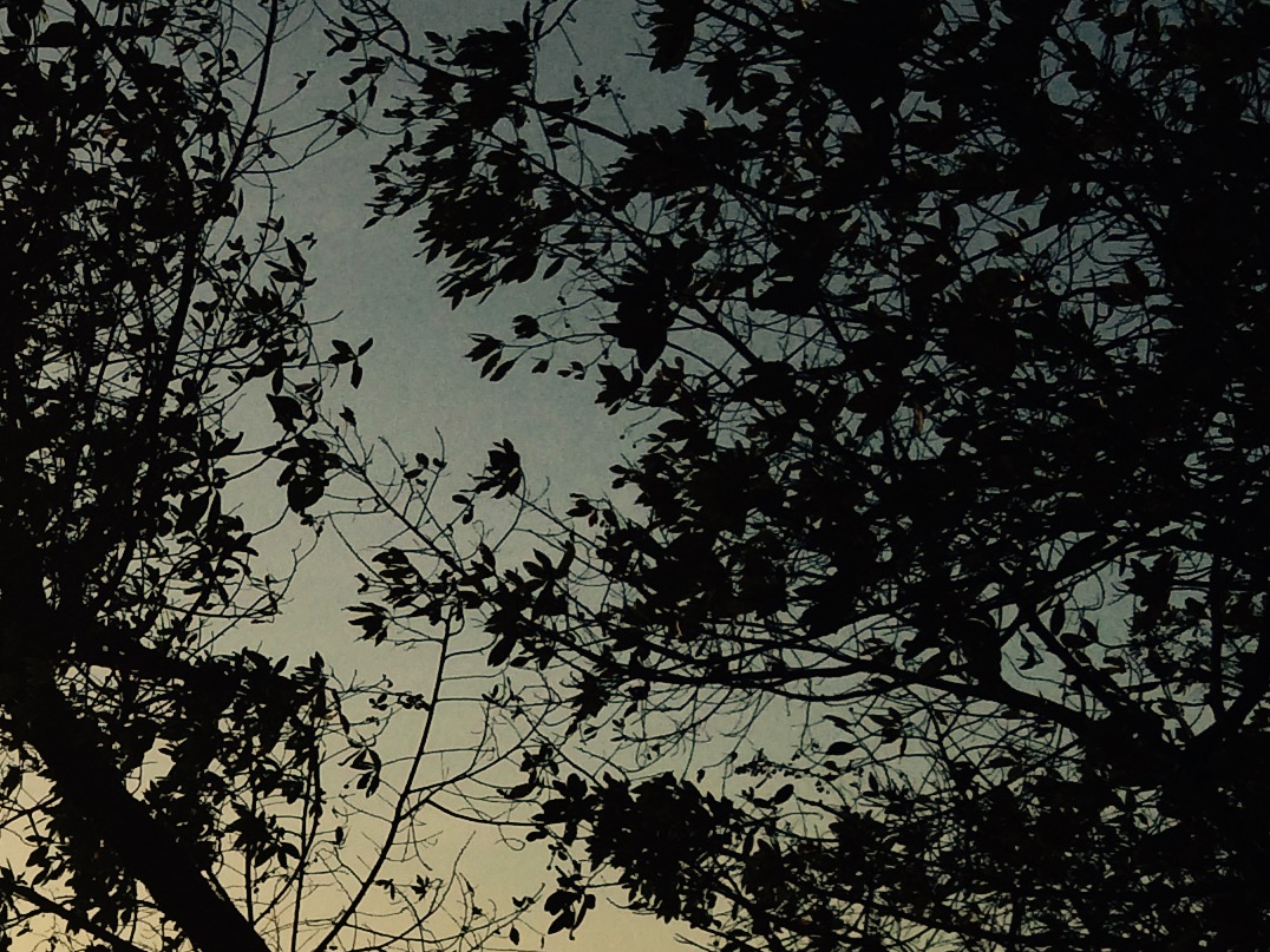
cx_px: -604
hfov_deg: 19.5
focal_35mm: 88
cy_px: 1269
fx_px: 3229
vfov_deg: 15.9
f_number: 2.2
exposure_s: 1/5128
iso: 40
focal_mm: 4.15
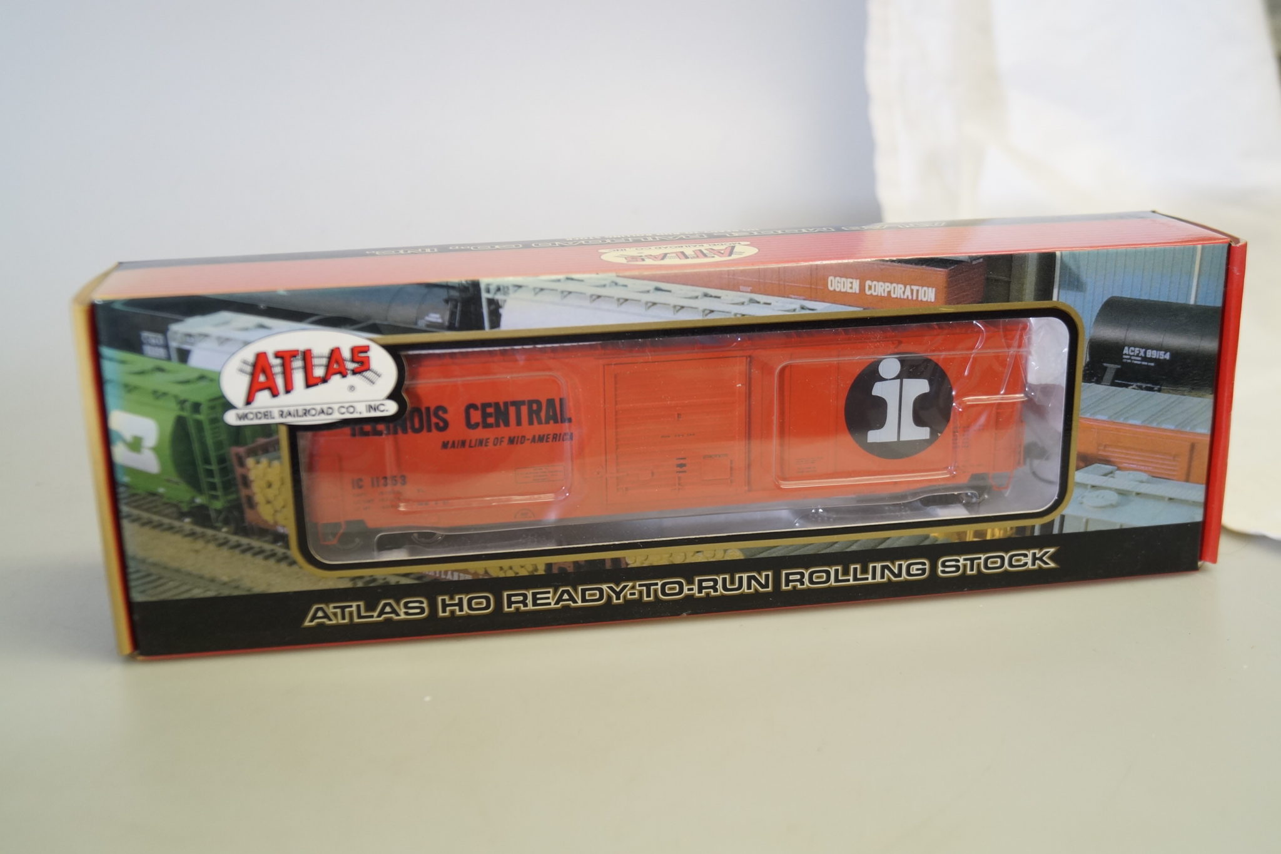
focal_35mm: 42
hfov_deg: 46.4
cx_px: 640
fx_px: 1494
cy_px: 427
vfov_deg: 31.9
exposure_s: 1/160
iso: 640
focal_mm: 28
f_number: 4.5
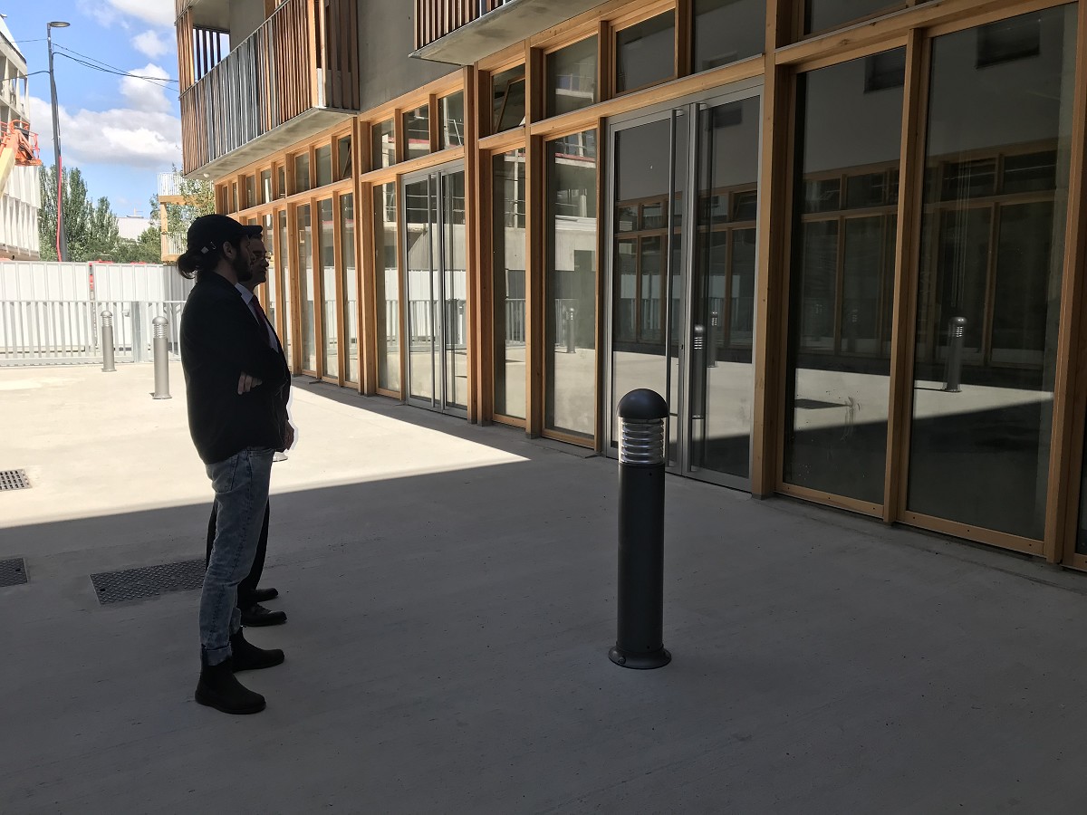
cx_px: 544
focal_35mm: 28
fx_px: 879
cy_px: 408
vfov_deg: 49.7
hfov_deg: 63.4
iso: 20
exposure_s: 1/1076
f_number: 1.8
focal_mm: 3.99
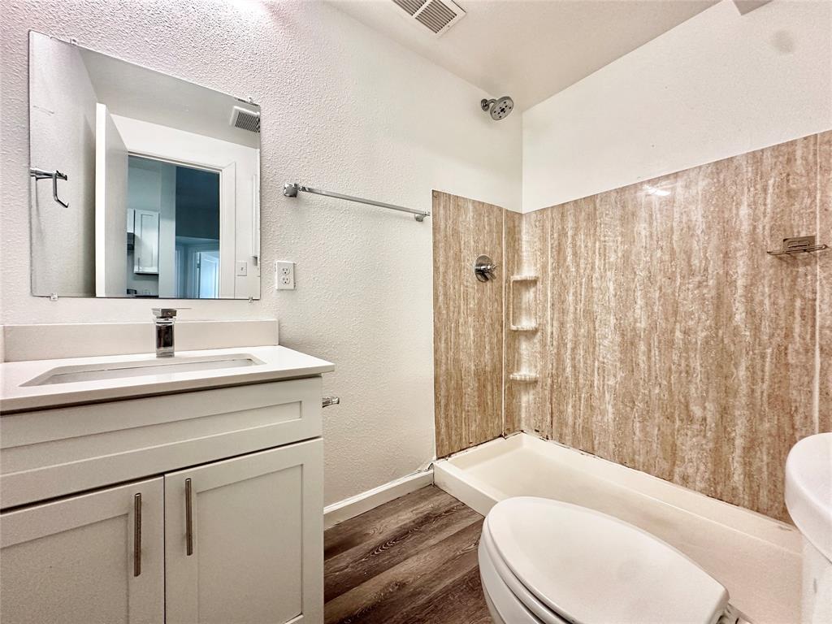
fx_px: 336
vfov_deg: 85.7
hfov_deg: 102.1
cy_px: 312
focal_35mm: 14
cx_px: 416
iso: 250
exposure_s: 1/120
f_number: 2.2
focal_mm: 2.22
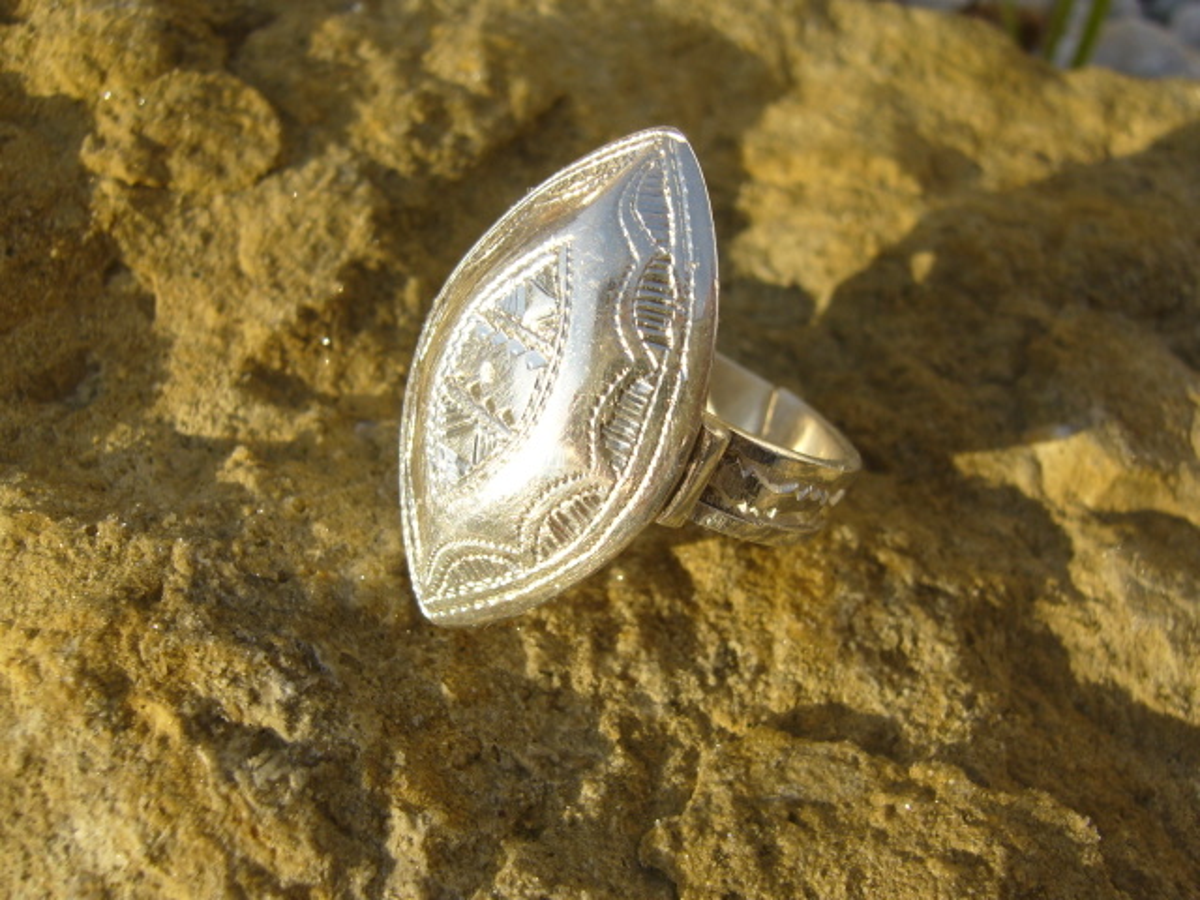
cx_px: 600
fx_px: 1213
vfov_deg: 40.7
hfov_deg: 52.6
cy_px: 450
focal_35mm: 35
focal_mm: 5.8
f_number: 5.6
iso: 80
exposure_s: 1/200
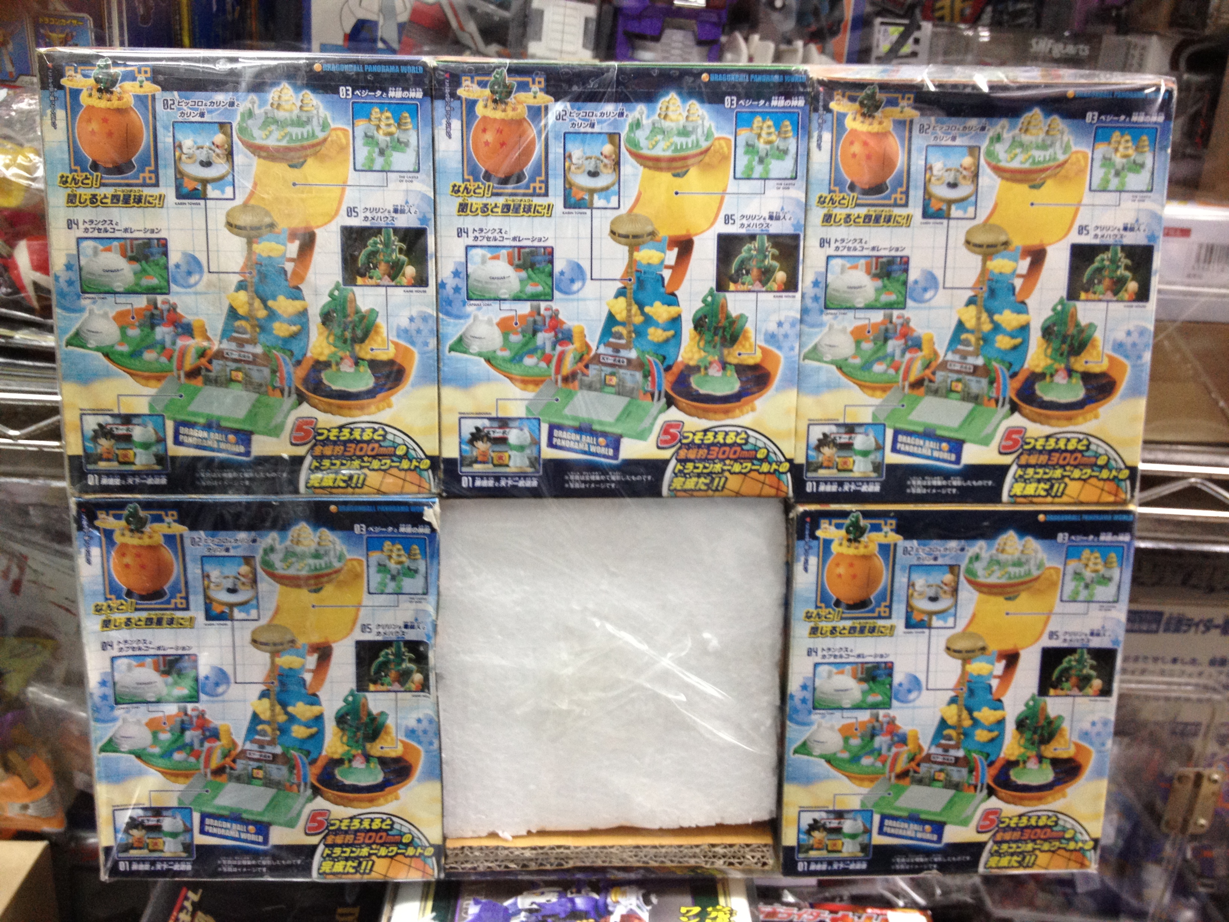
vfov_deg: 40.7
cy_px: 461
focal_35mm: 35
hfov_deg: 52.6
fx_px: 1243
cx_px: 614
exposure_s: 1/20
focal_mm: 4.28
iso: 125
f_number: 2.4
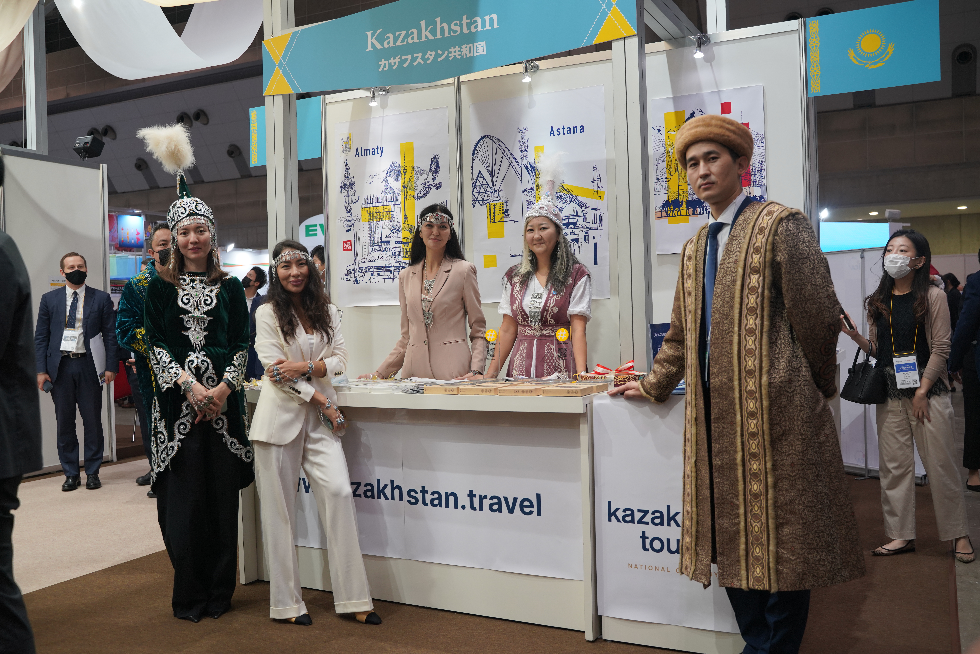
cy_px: 327
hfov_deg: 57.2
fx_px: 898
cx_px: 490
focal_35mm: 33
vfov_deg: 40.0
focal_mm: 33
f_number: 4
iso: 500
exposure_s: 1/160
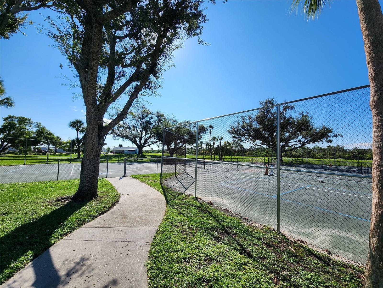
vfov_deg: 89.9
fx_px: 144
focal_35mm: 13
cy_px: 144
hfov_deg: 106.2
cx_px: 192
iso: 50
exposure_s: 1/2456
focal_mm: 2.2
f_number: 2.2
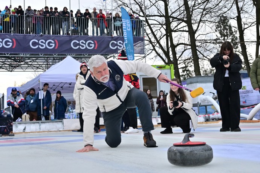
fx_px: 260
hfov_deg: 53.2
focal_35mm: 36
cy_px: 86
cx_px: 130
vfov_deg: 36.8
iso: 320
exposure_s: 1/1000
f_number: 4
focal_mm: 24
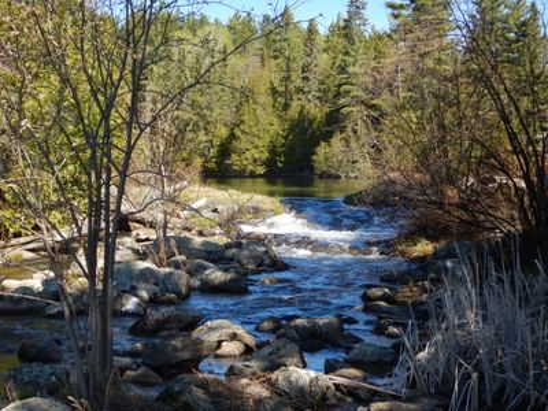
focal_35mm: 72
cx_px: 274
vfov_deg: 20.4
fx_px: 1140
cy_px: 206
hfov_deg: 27.0
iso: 125
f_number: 4.5
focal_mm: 13
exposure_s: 1/250
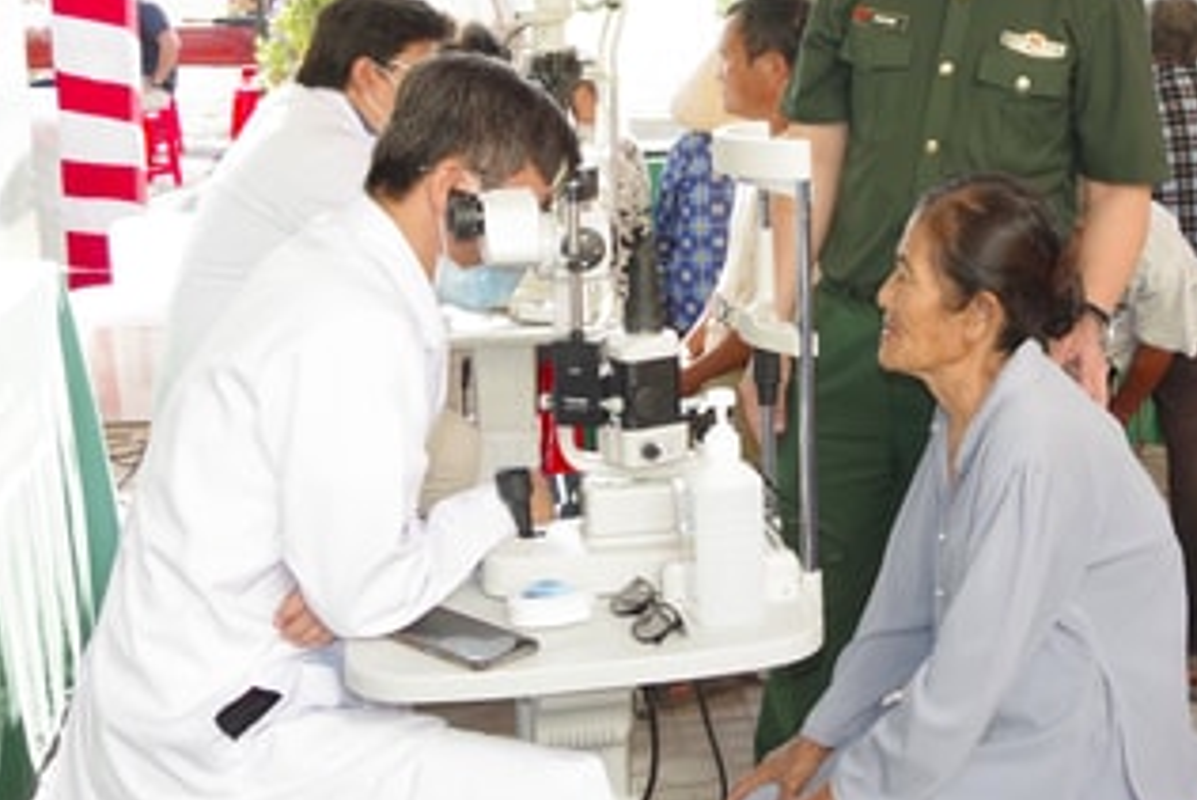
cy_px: 246
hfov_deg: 36.4
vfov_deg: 25.4
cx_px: 932
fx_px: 1763
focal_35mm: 53
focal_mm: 21
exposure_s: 1/90
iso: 400
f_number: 8
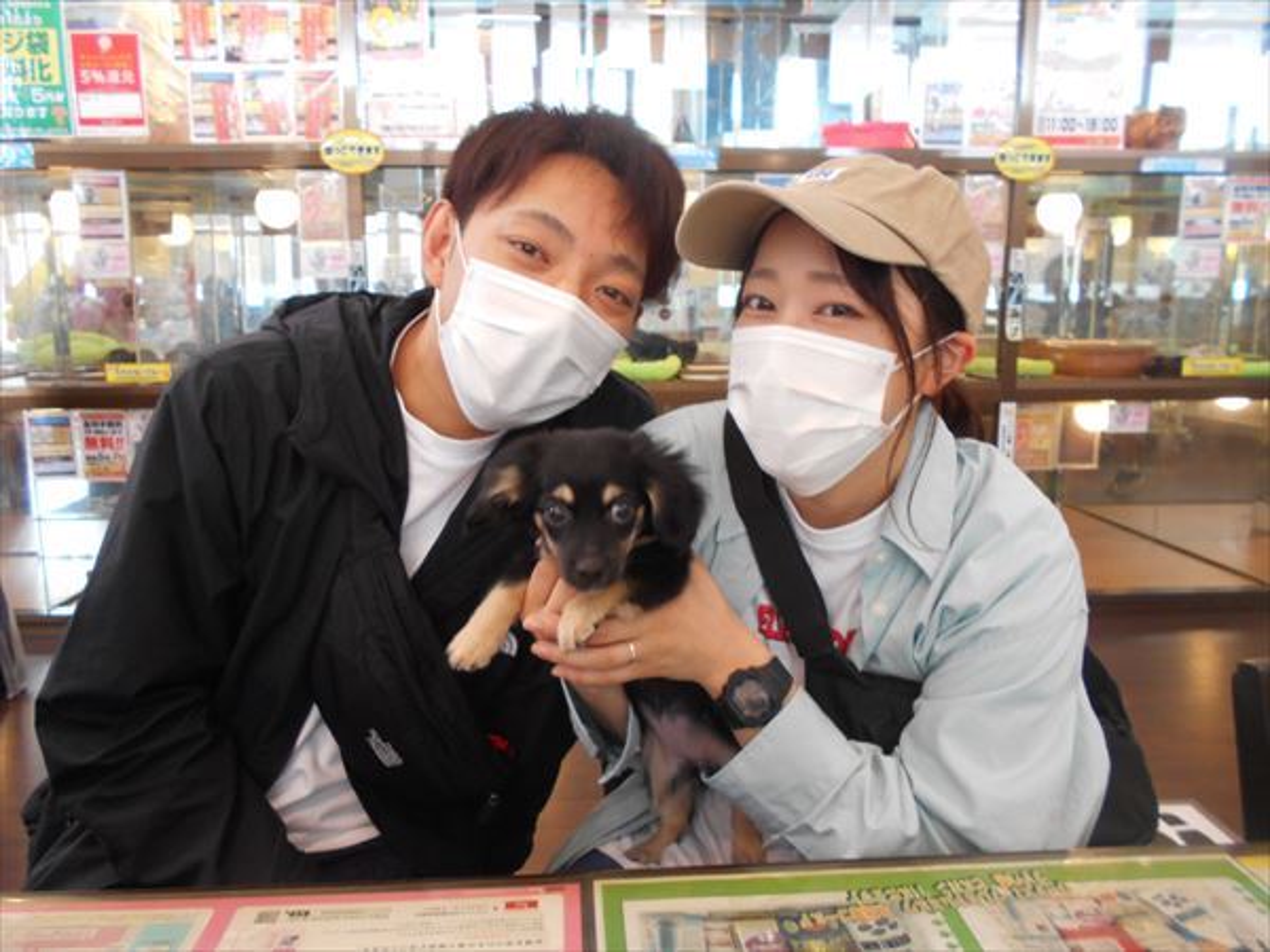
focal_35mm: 26
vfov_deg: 53.1
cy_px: 476
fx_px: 954
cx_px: 635
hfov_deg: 67.3
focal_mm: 4.6
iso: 220
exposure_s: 1/30
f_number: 3.2
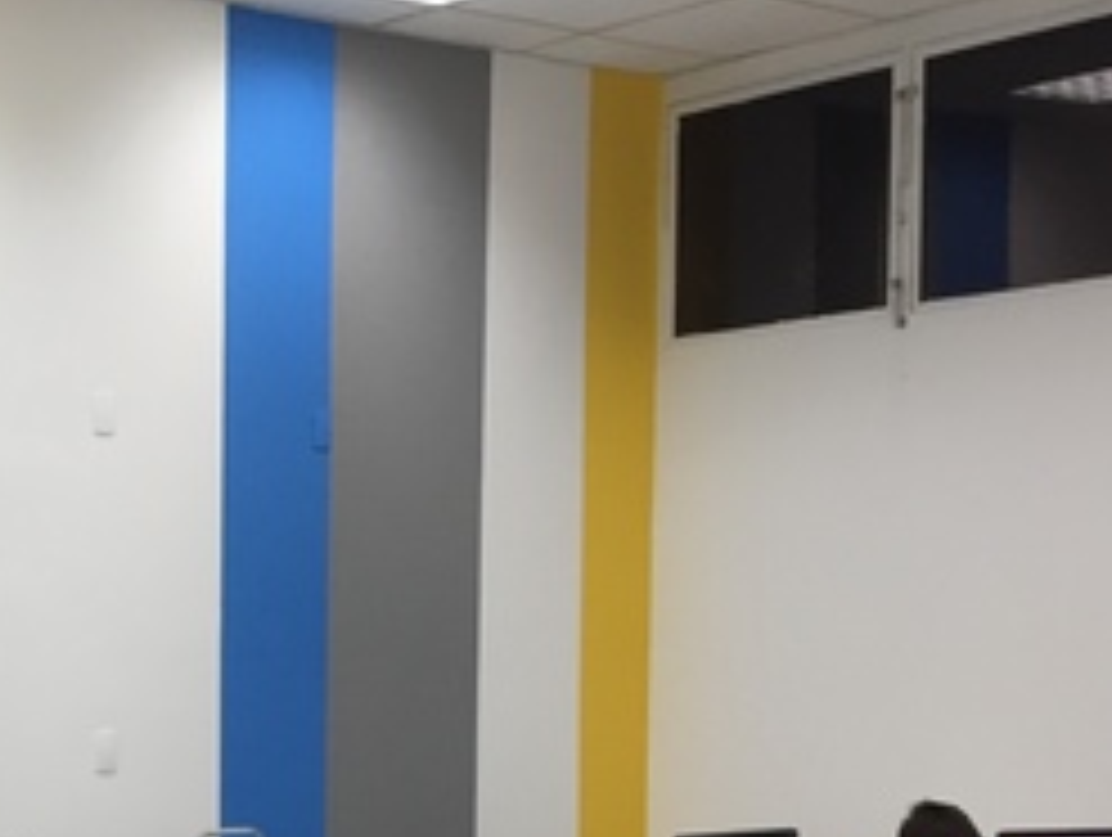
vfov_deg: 19.2
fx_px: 2413
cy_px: 824
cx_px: -27
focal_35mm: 75
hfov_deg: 24.6
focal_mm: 4.15
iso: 32
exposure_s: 1/30
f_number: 2.2
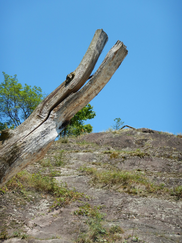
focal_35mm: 56
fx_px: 393
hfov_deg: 26.1
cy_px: 122
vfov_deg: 34.3
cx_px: 91
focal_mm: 10.1
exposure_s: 1/500
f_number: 4.4
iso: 125
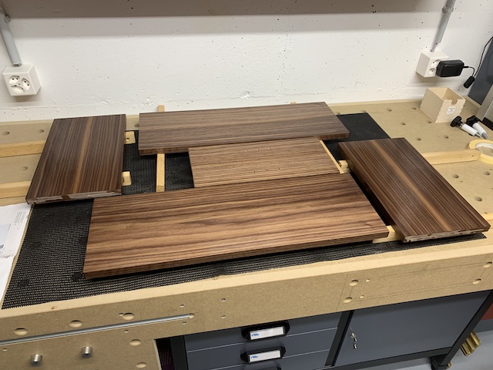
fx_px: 370
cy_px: 185
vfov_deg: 53.1
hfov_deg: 67.3
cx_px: 246
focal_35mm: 26
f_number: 1.8
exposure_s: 1/96
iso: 100
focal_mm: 4.25
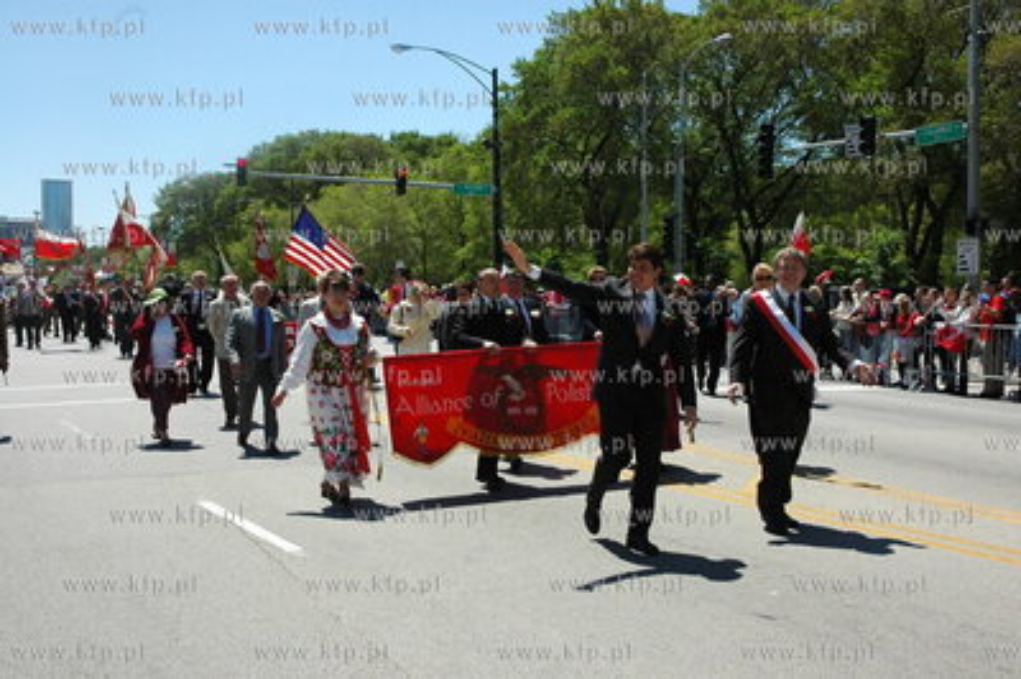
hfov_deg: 45.0
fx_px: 1233
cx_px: 510
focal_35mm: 44
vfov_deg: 30.8
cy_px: 340
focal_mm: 29
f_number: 13
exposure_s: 1/800
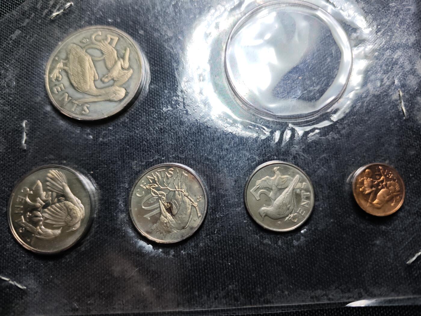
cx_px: 210
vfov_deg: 56.8
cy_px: 158
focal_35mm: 24
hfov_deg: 71.6
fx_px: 292
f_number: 1.6
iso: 50
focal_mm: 5.84
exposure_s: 1/100
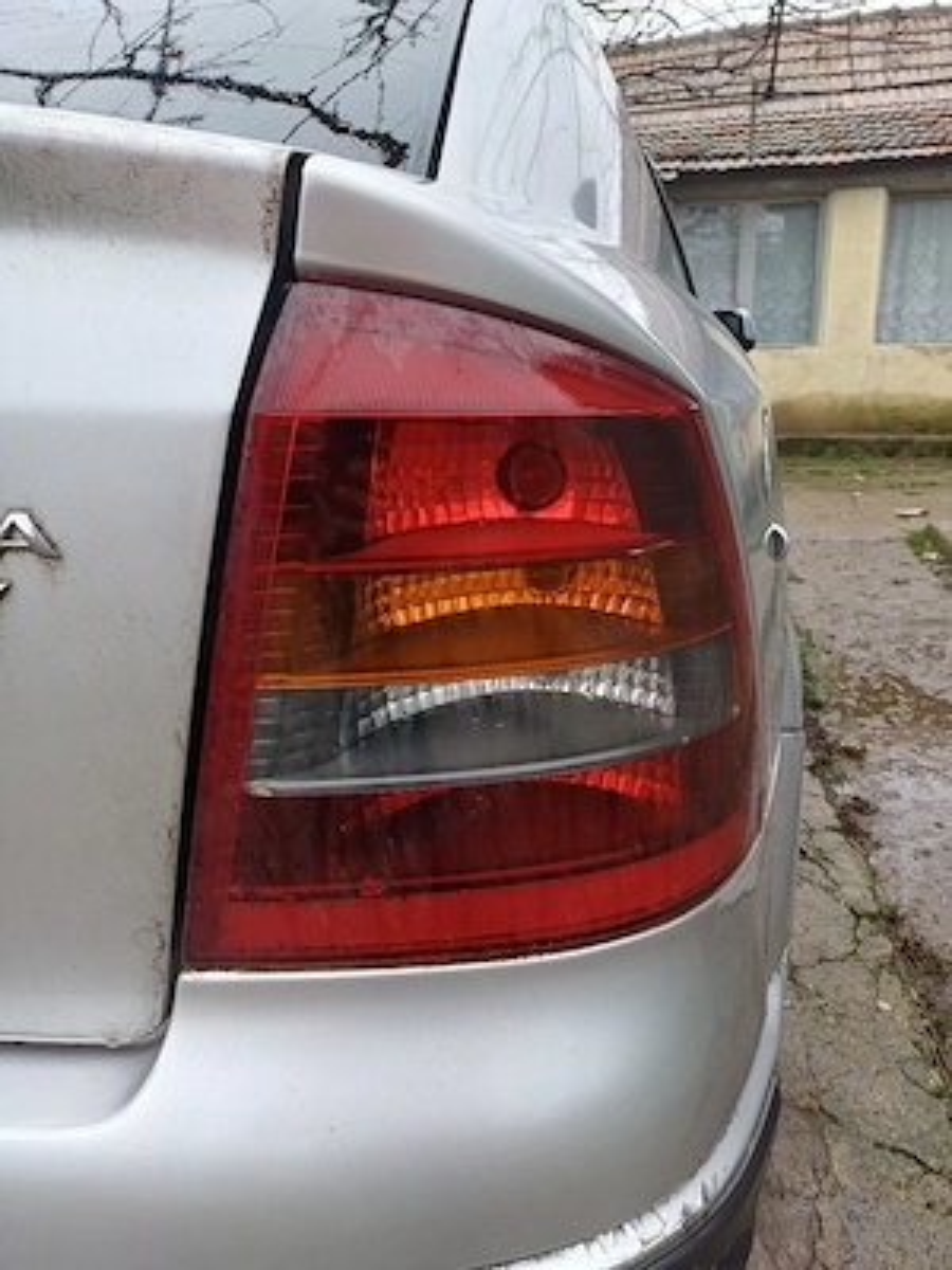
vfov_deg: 69.4
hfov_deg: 54.9
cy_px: 635
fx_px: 917
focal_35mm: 25
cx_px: 476
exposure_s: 1/123
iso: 50
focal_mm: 4.65
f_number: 1.8
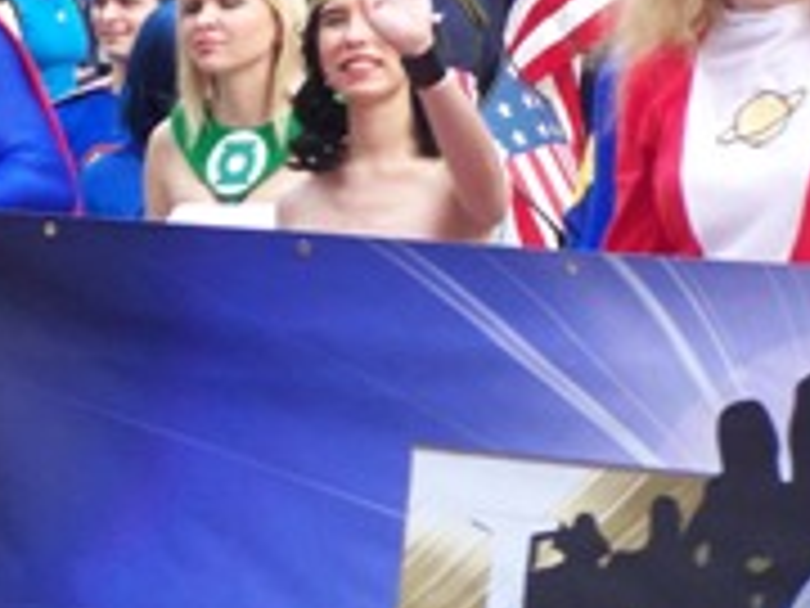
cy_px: 63
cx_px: -176
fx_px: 7464
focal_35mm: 319
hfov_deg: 6.2
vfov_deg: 4.7
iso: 160
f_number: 3.3
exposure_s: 1/250
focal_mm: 21.2
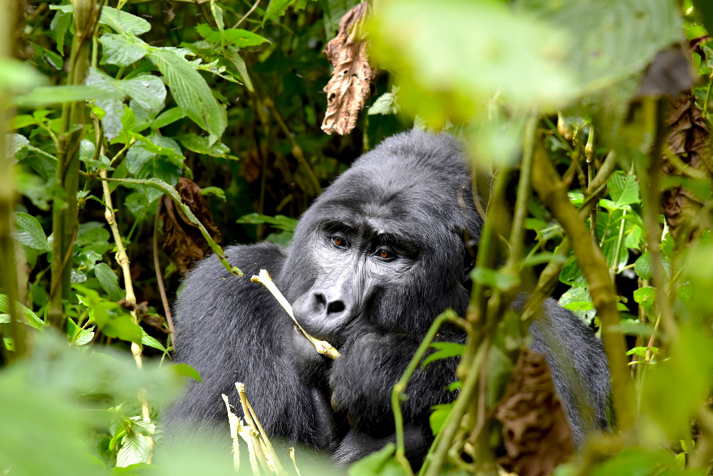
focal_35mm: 105
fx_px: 2079
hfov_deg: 19.5
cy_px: 238
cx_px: 356
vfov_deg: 13.0
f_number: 4
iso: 560
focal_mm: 70
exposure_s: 1/60
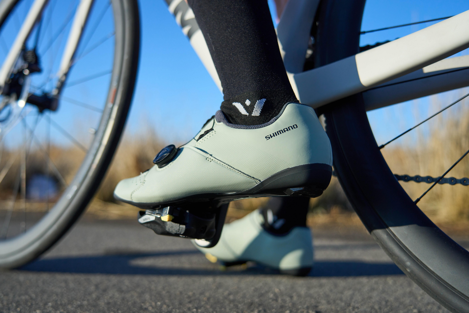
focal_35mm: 38
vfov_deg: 35.1
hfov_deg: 50.7
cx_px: 234
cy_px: 156
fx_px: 495
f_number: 4
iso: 200
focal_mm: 38
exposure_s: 1/3200
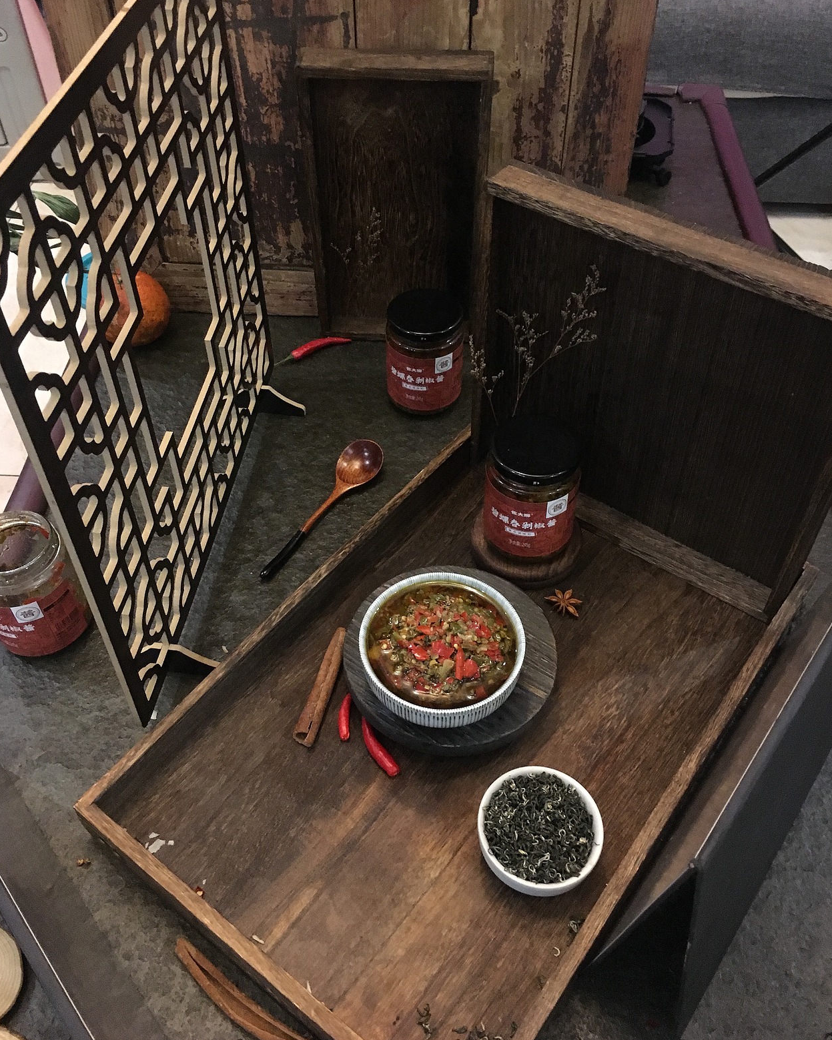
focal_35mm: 31
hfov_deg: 47.1
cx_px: 410
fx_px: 954
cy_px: 493
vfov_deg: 57.2
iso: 400
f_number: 2.2
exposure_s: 1/17
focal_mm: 4.15
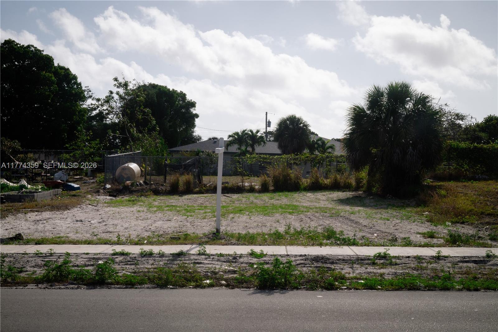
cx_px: 249
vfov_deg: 24.2
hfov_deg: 35.6
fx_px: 774
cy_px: 166
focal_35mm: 56
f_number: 22
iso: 560
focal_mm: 56
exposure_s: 1/250
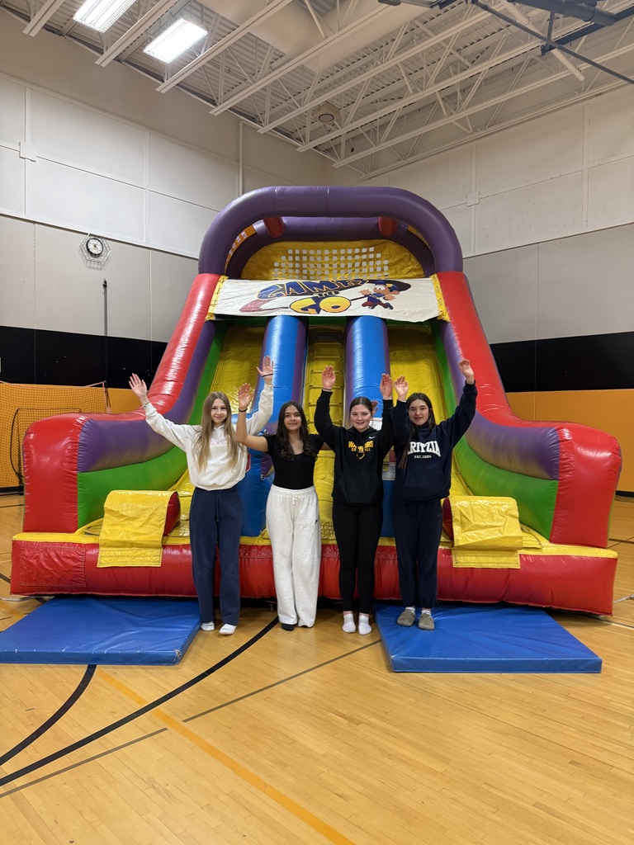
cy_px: 422
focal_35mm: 24
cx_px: 317
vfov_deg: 71.6
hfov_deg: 56.8
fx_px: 586
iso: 320
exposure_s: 1/60
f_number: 1.78
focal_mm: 6.76
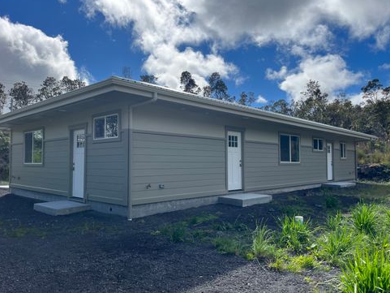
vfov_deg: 51.4
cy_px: 147
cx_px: 191
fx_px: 304
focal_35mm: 27
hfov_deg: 65.3
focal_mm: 5.1
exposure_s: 1/4310
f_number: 1.6
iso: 50
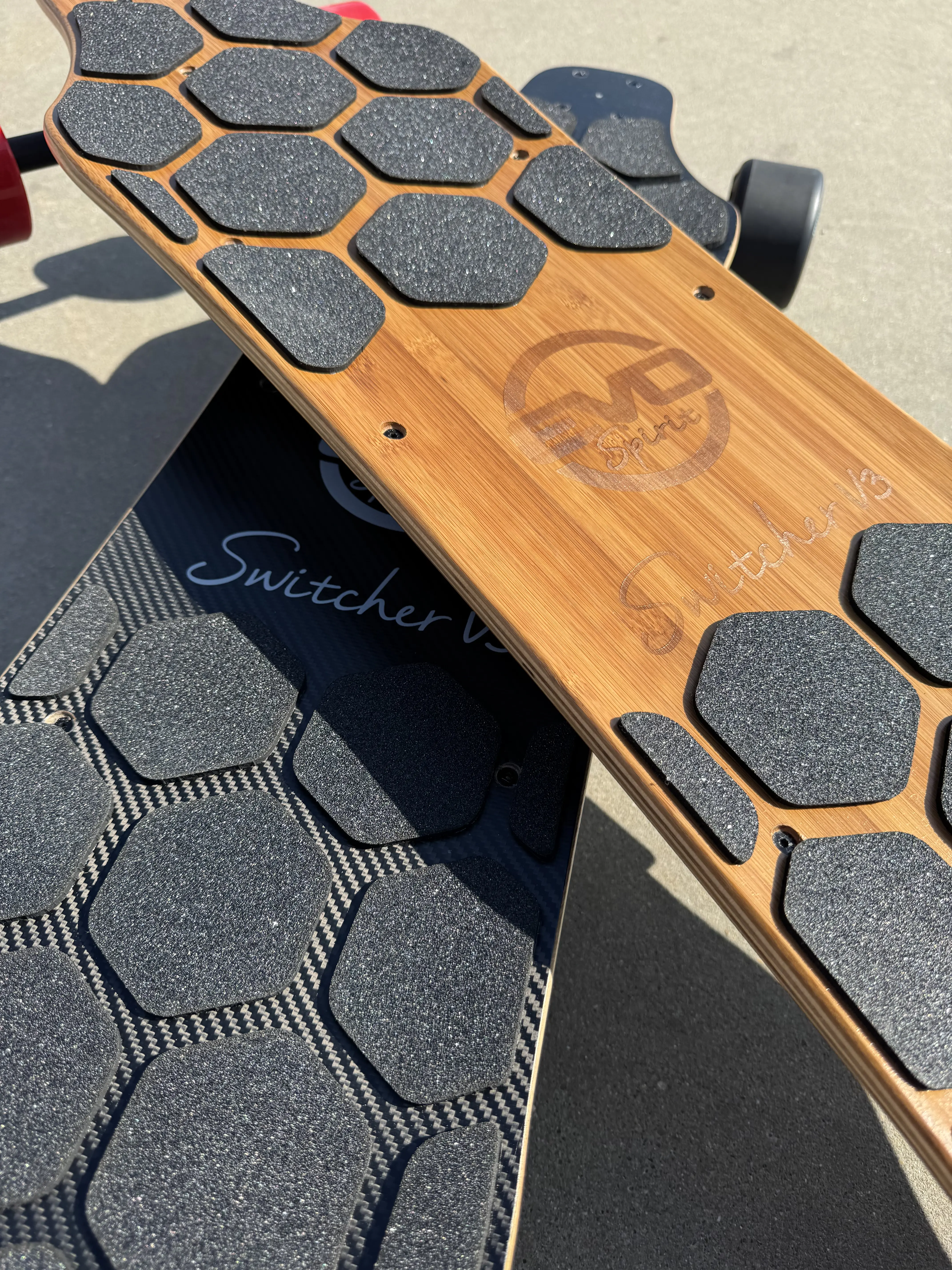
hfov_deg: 56.8
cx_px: 476
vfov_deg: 71.6
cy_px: 635
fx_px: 880
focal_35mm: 24
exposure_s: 1/2506
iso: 80
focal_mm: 6.76
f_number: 1.78
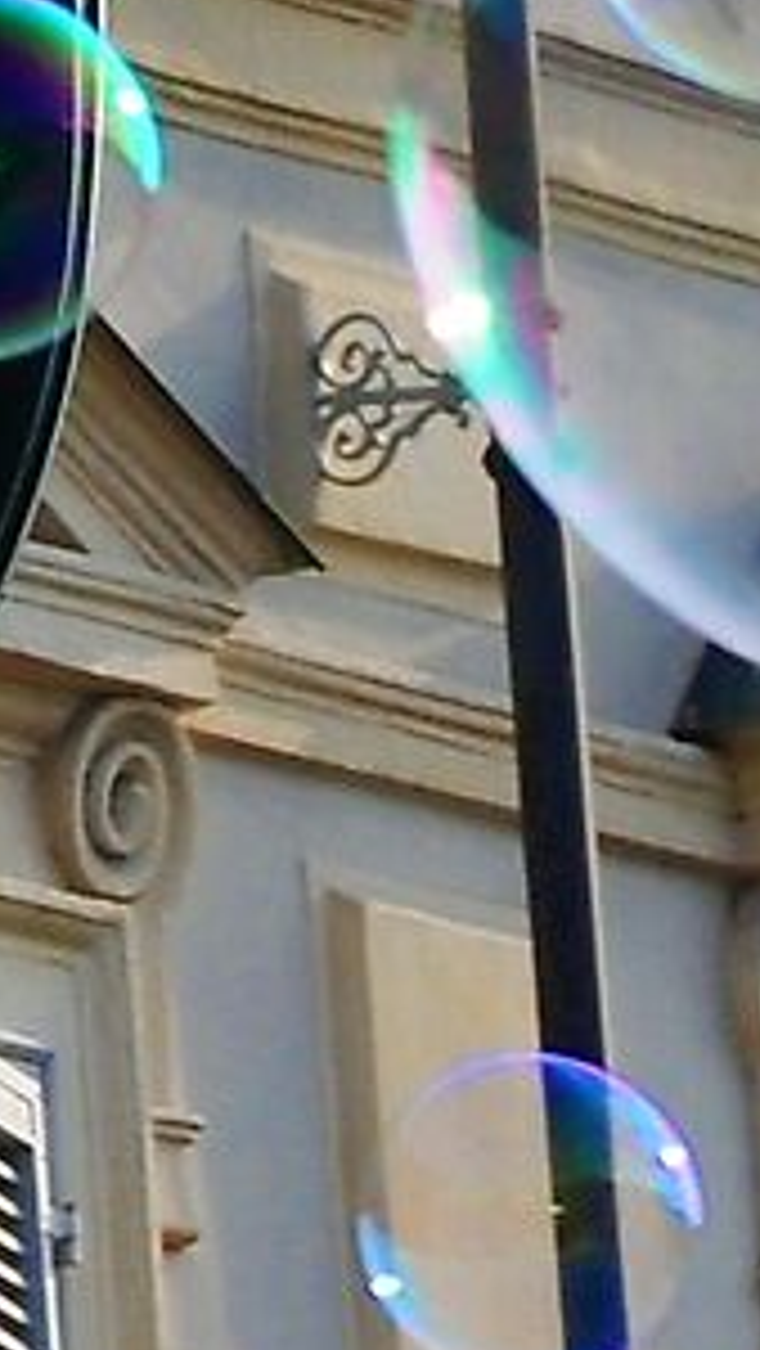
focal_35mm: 1067
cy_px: -1557
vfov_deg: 2.0
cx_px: -2824
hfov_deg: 1.1
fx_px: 38190
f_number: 9.5
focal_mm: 85
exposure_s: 1/350
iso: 200
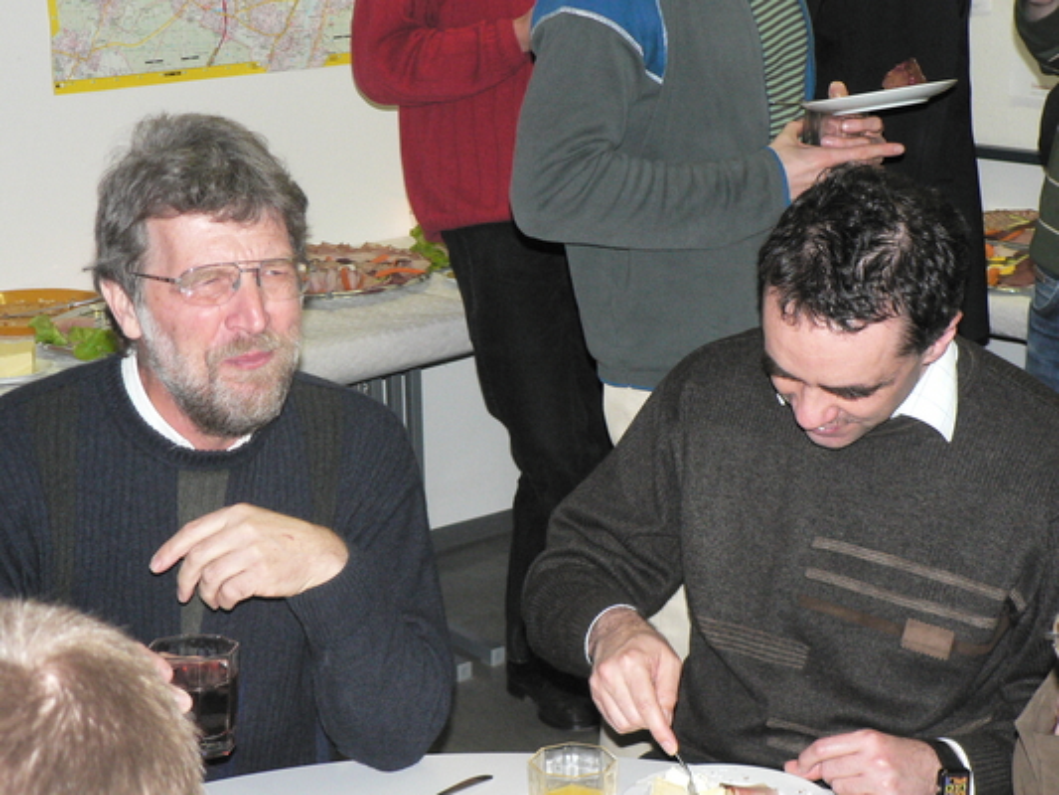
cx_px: 530
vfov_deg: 19.9
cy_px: 398
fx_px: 2264
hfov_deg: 26.3
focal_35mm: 74
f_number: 3.2
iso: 400
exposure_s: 1/60
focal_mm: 12.4
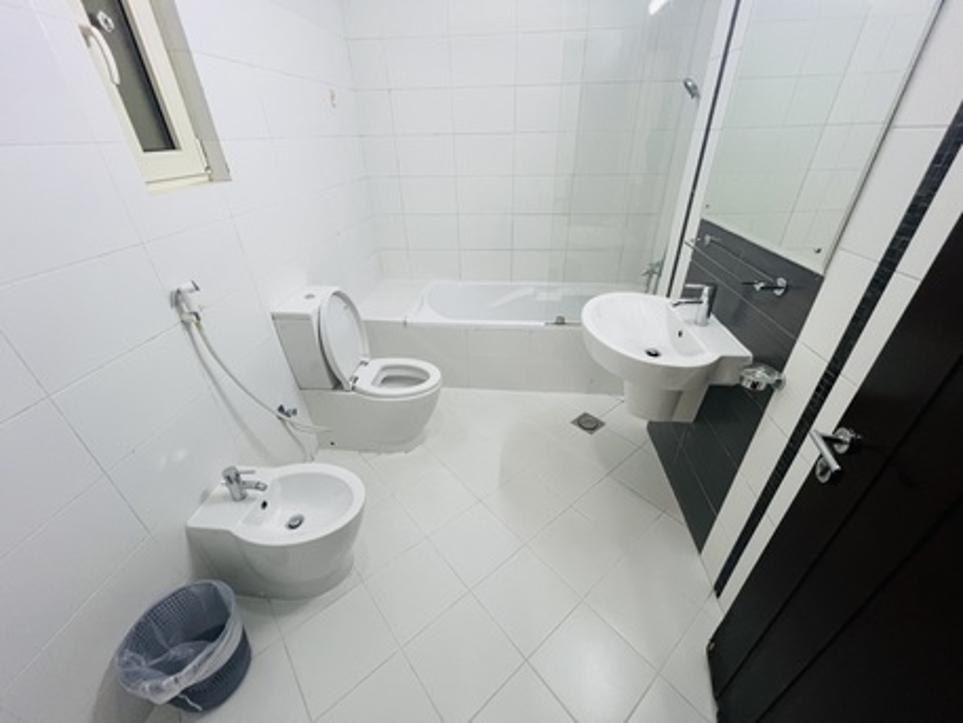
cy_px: 362
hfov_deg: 106.2
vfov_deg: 89.9
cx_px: 482
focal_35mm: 13
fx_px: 362
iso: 200
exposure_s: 1/50
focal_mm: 1.57
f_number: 1.8
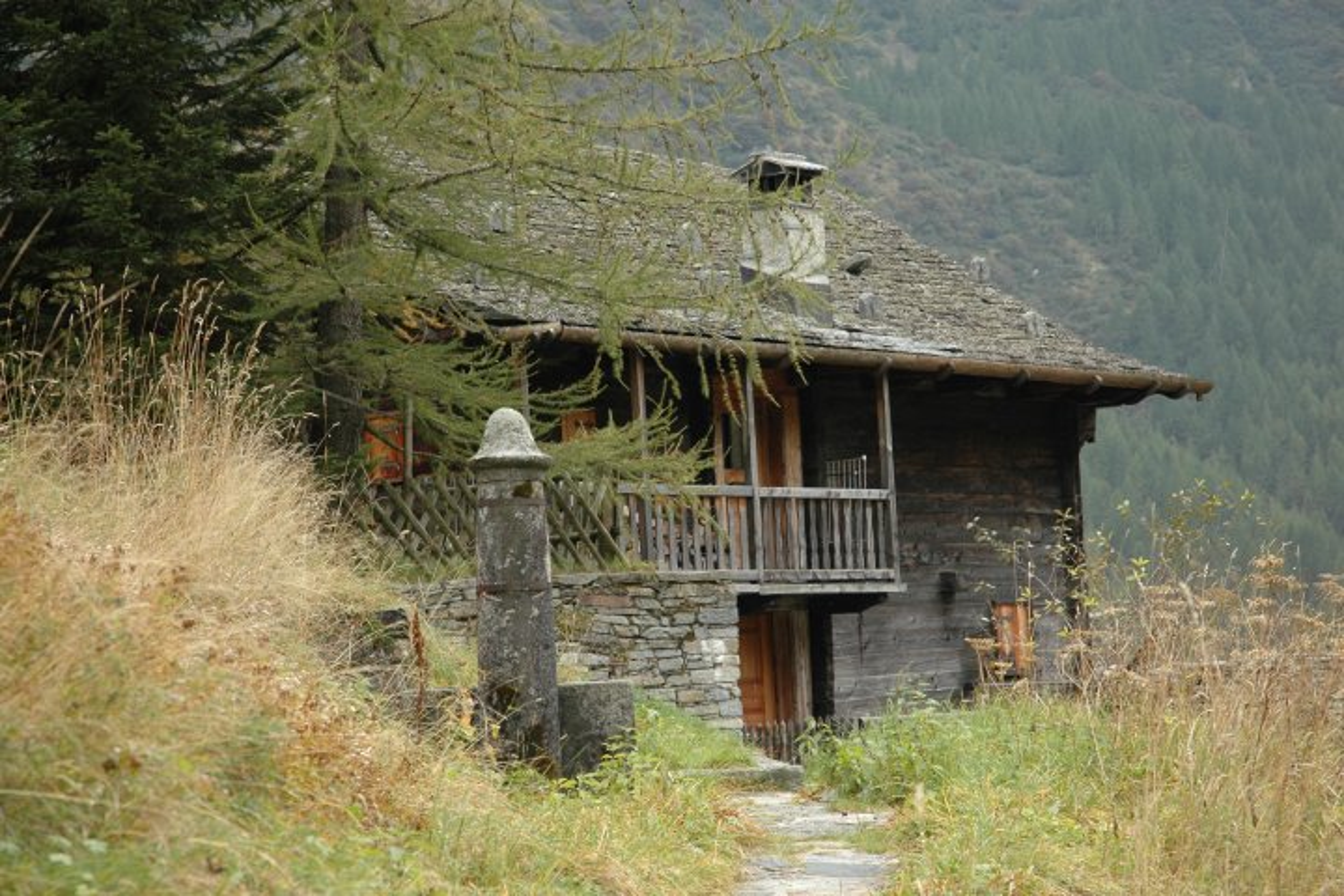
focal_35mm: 93
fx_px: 3472
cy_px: 448
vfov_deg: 14.7
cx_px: 672
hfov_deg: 21.9
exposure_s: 1/100
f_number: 5
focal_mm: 62
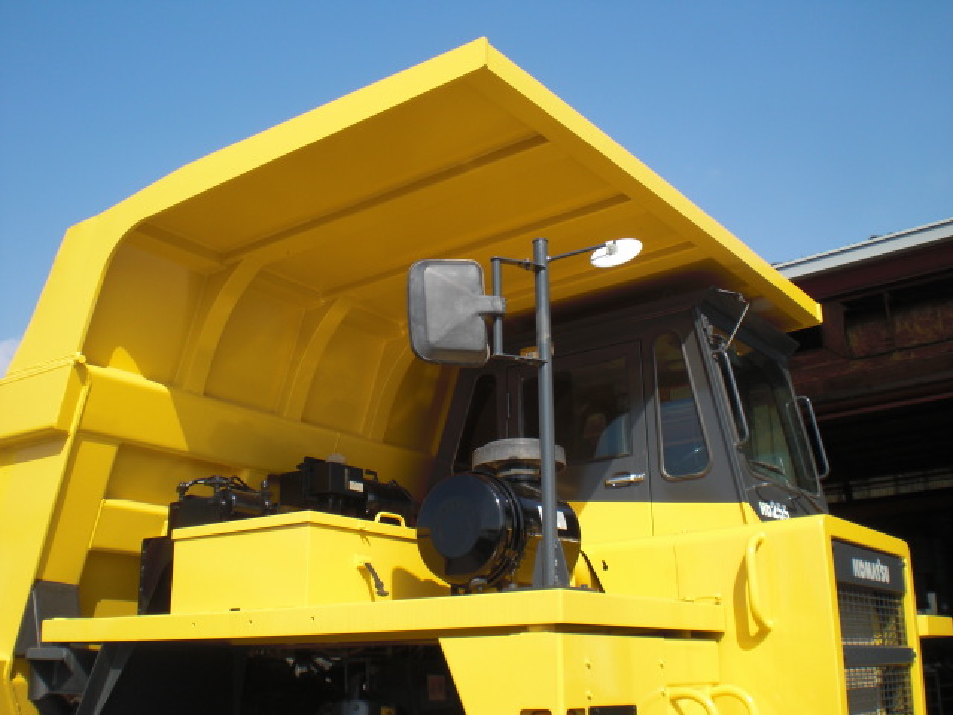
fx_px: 1046
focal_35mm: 38
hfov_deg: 49.0
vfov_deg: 37.7
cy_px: 358
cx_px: 476
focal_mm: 6.3
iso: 64
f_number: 5.6
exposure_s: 1/250
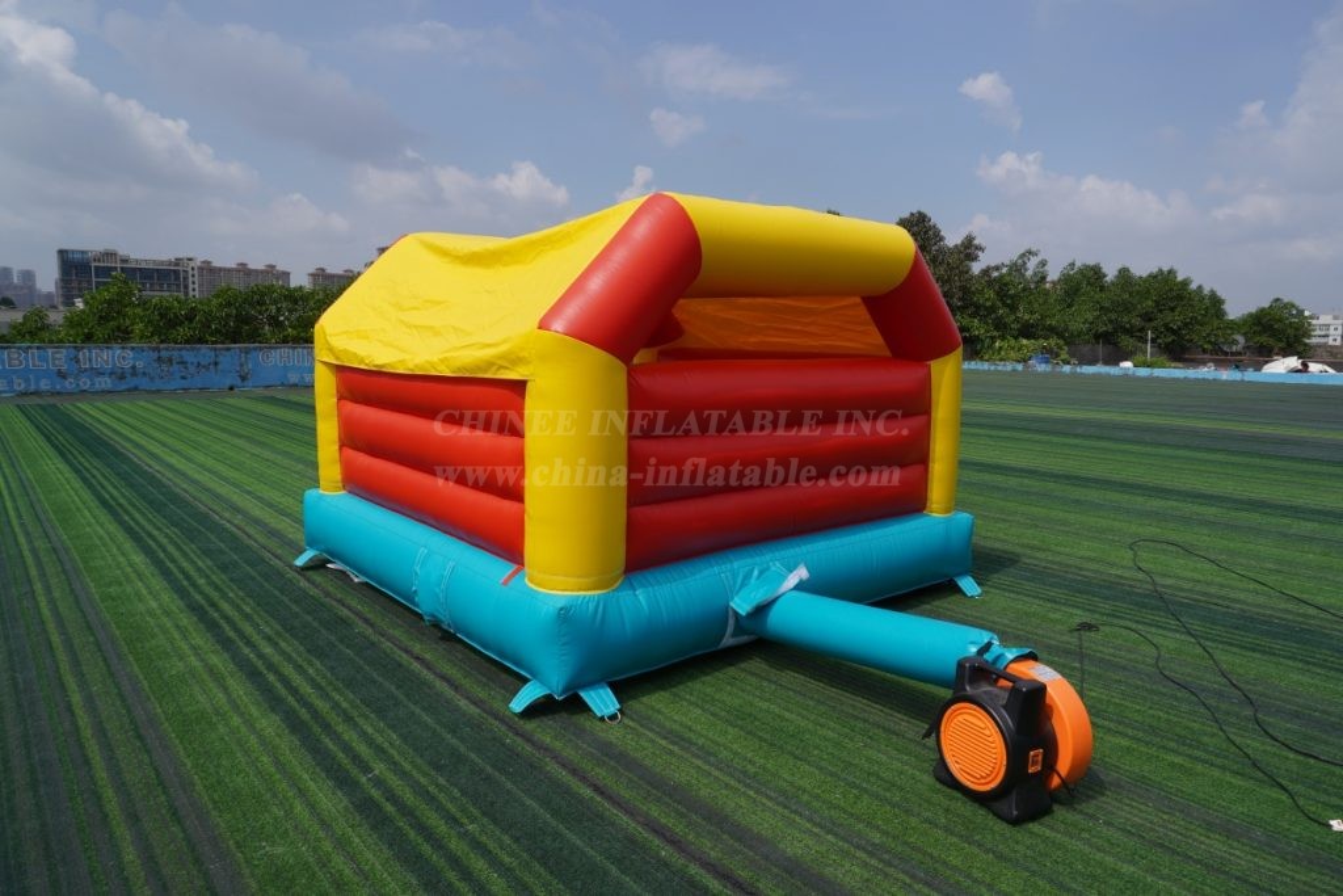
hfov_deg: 73.7
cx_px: 672
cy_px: 448
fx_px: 895
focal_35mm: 24
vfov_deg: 53.1
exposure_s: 1/400
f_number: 8
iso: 100
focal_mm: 16
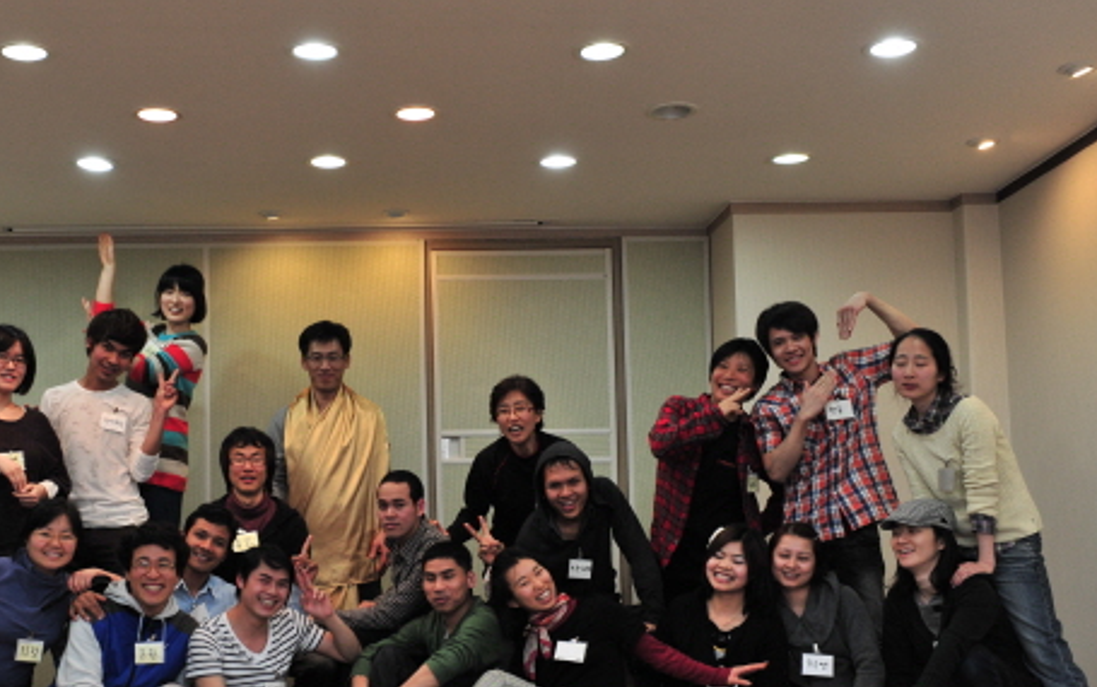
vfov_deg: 25.3
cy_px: 430
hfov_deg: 39.3
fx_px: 1526
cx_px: 405
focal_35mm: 51
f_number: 5
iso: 1600
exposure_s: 1/160
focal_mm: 38
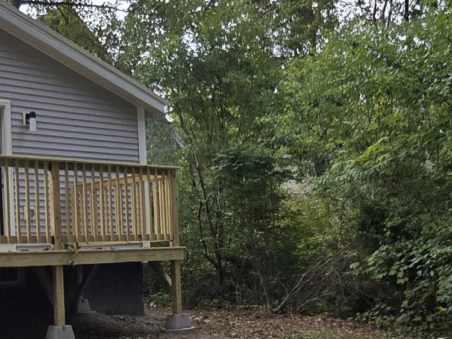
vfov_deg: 27.6
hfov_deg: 36.7
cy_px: 260
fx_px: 679
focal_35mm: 52
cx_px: 192
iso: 80
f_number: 2.2
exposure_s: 1/2000
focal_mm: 2.2
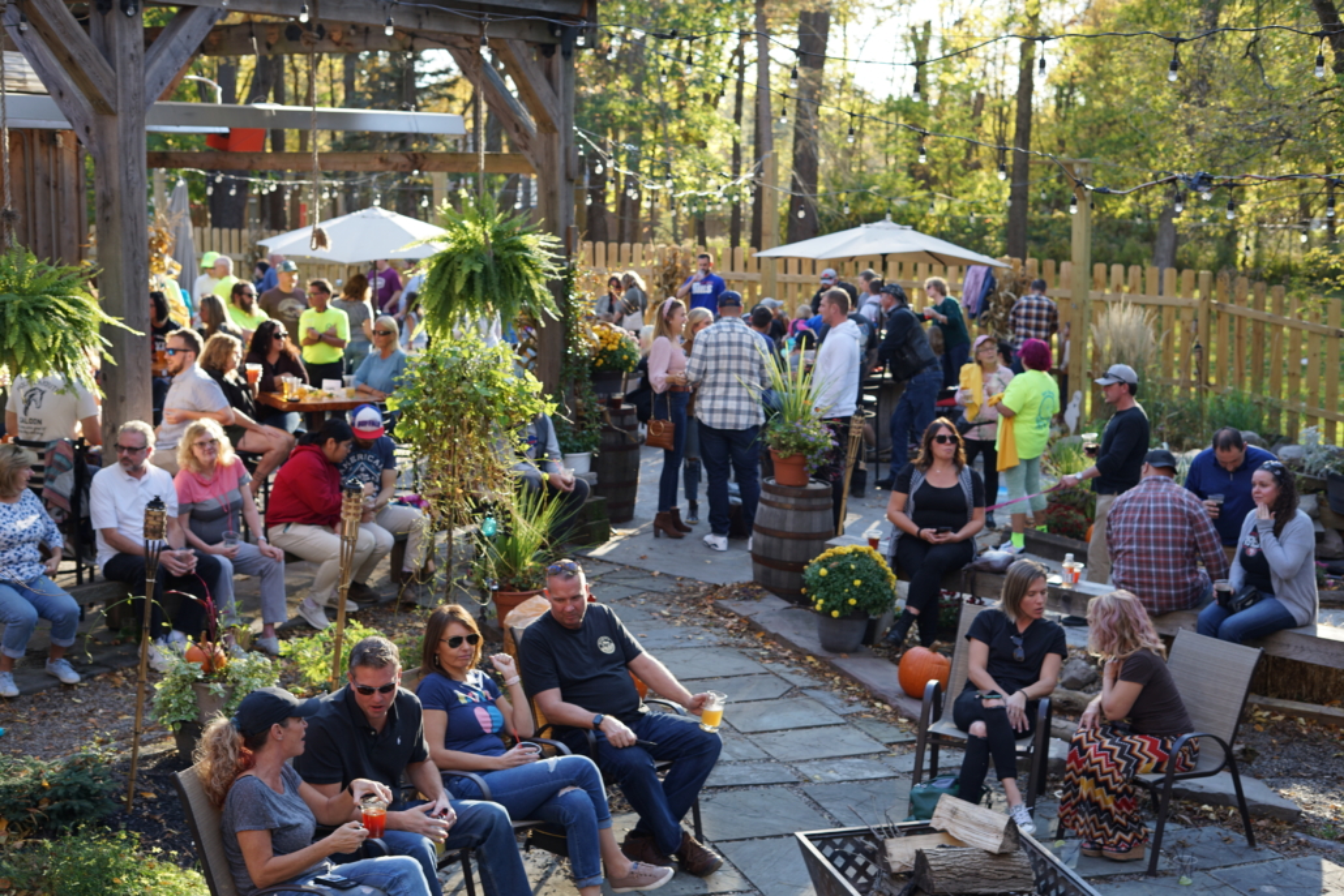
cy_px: 448
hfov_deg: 39.6
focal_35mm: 50
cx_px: 672
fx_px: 1867
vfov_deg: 27.0
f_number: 4
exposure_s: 1/60
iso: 100
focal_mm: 50
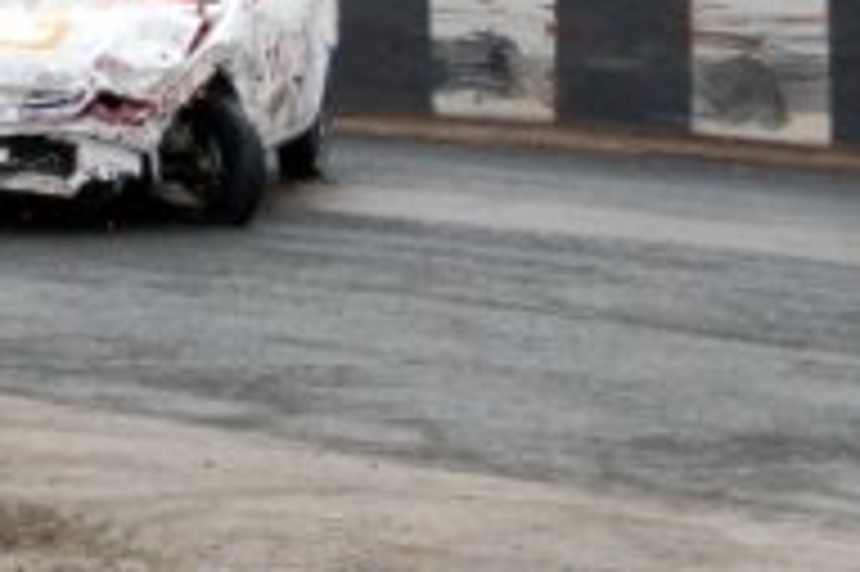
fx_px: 6604
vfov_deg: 4.9
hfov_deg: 7.4
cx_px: -90
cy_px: -153
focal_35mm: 277
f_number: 5.3
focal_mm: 55
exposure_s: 1/320
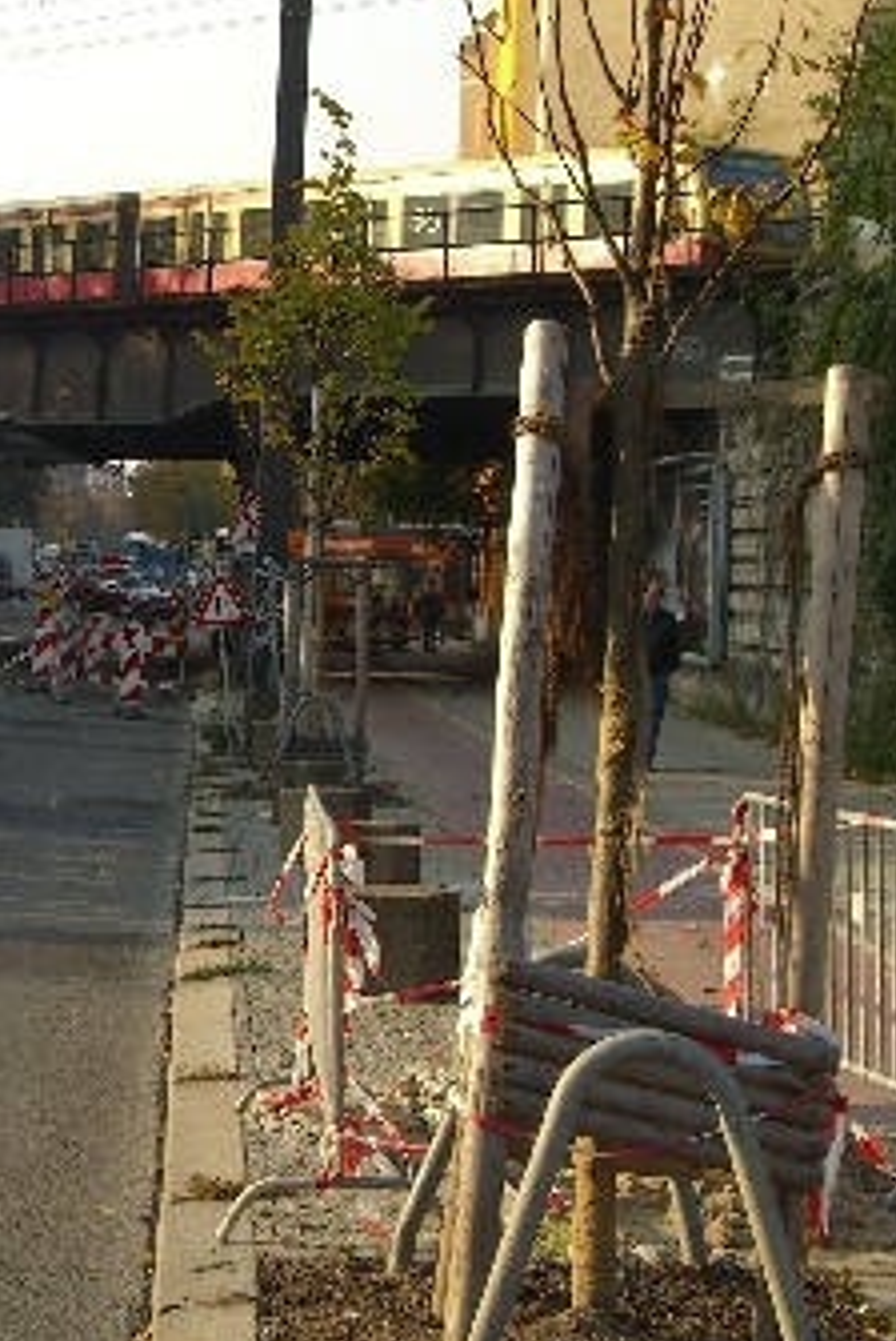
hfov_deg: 13.1
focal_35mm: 103
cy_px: 506
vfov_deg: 19.8
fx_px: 3837
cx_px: -26
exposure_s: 1/200
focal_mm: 11.8
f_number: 5
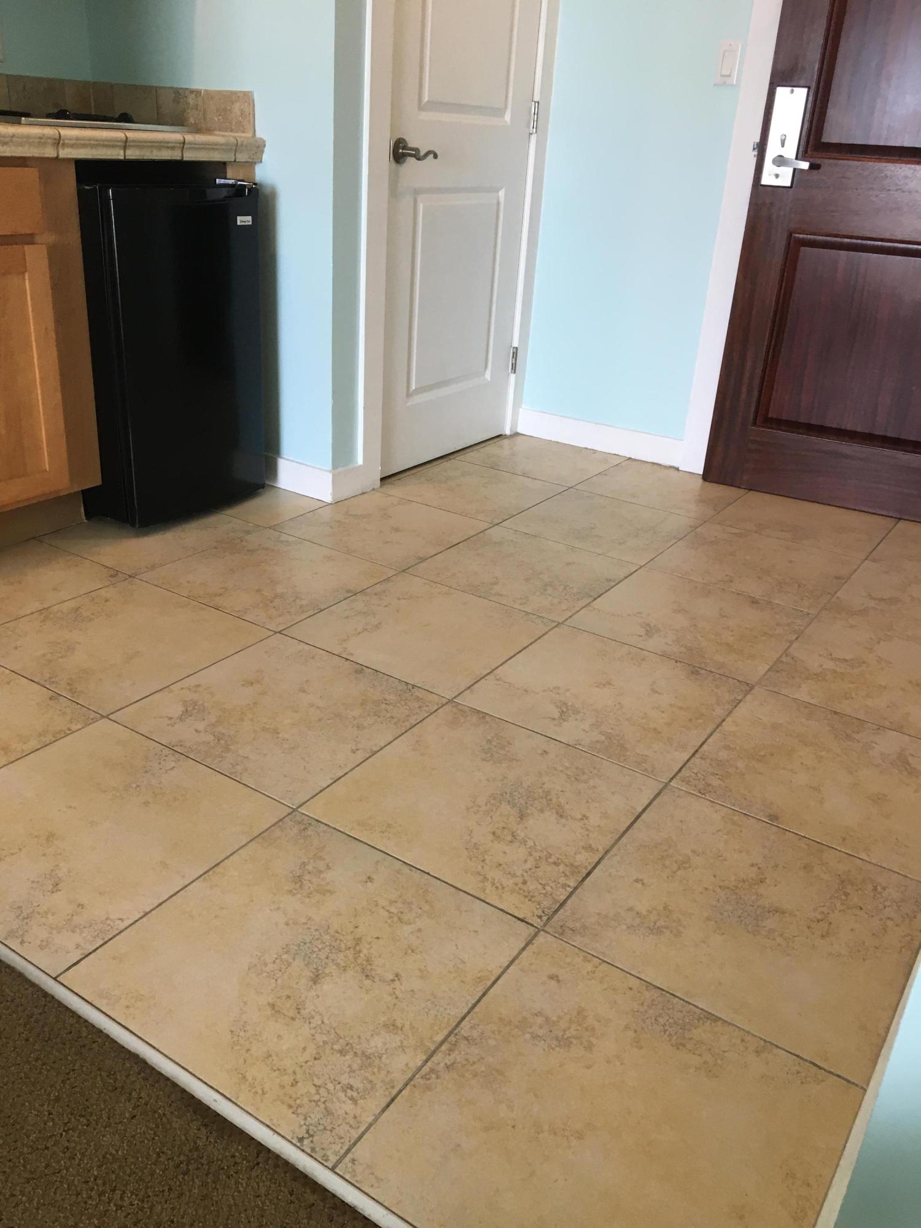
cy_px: 614
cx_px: 460
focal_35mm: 29
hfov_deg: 48.2
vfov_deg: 61.7
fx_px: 1029
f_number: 2.2
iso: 32
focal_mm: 4.15
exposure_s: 1/30
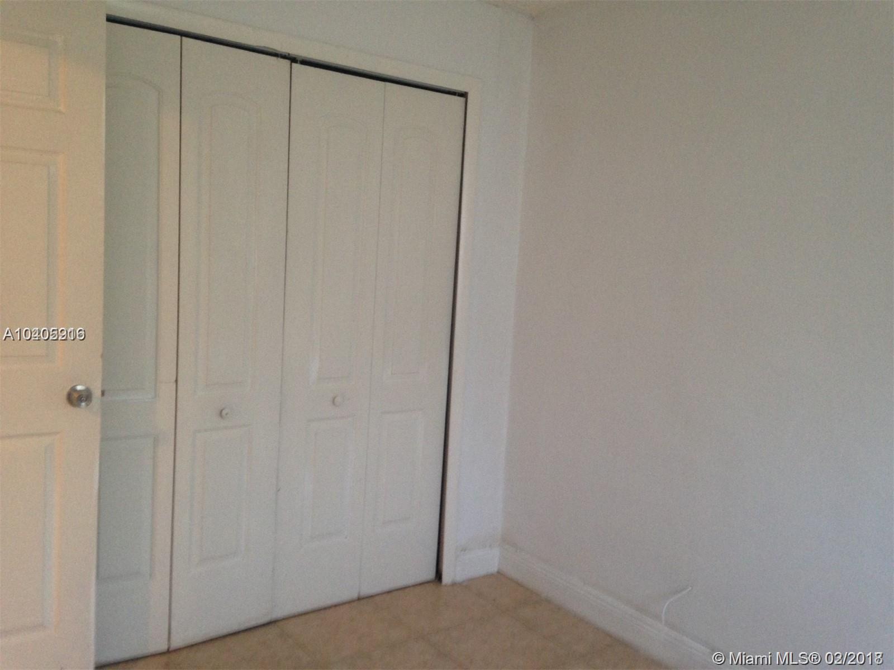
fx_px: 852
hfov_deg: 55.4
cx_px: 447
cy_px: 335
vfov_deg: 42.9
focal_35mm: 33
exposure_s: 1/20
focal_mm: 4.12
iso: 160
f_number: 2.4
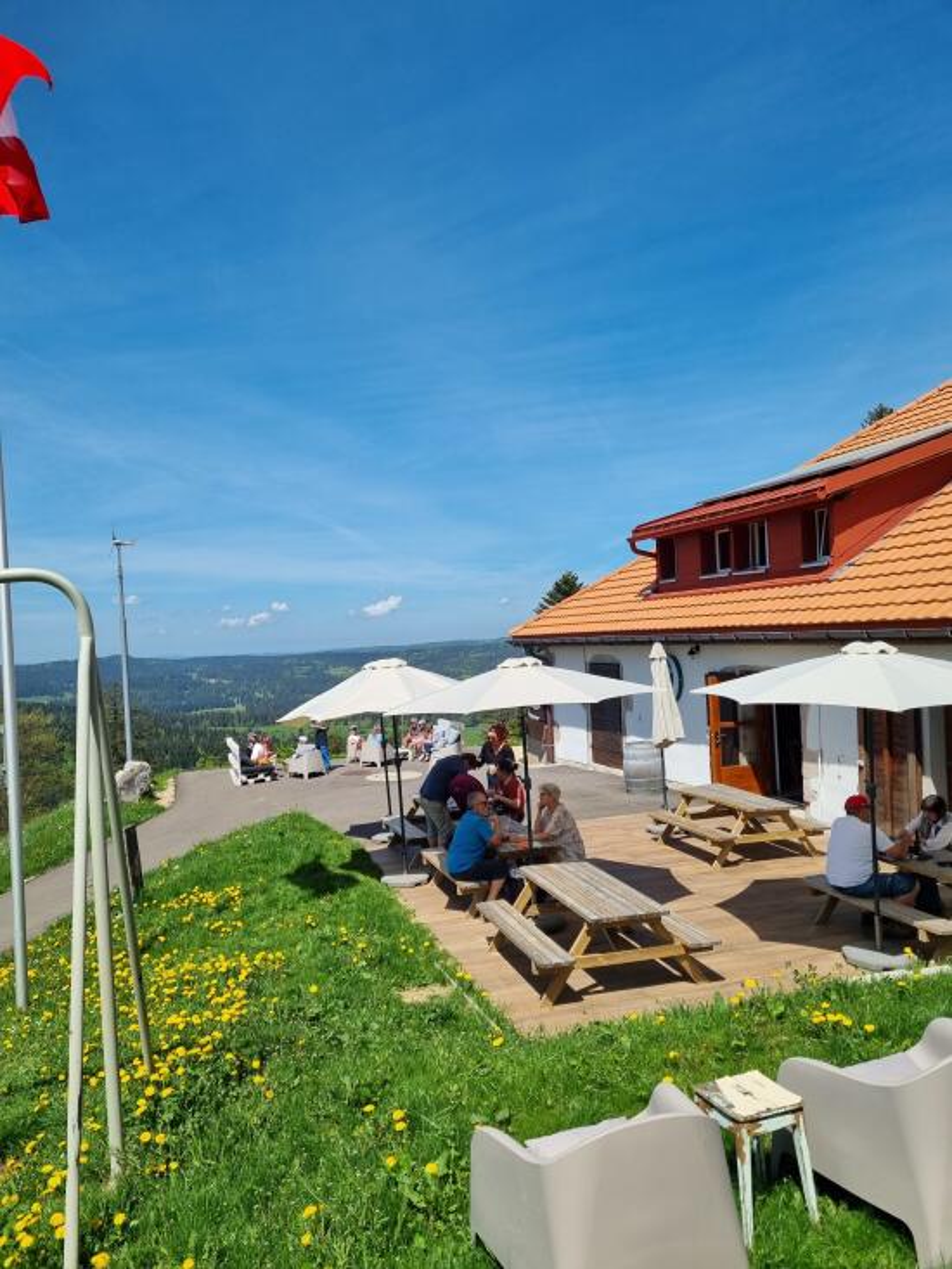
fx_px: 953
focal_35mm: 26
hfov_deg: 53.1
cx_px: 476
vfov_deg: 67.3
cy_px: 634
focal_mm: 5.4
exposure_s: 1/3928
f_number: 1.8
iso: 50
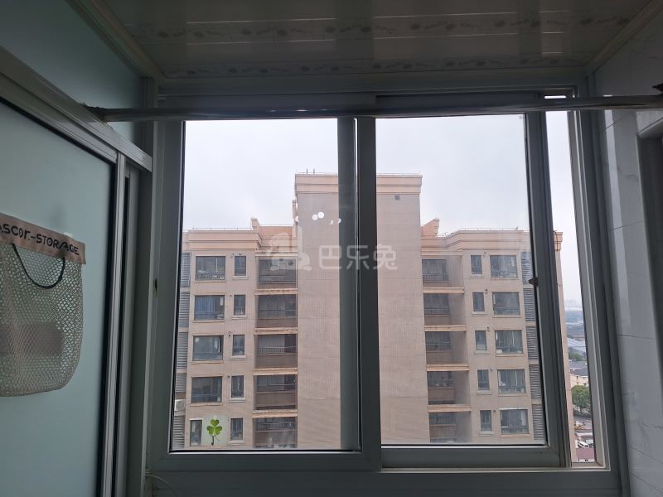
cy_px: 248
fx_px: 441
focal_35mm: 23
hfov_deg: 73.9
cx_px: 332
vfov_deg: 58.9
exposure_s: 1/944
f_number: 1.8
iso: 40
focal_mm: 5.54
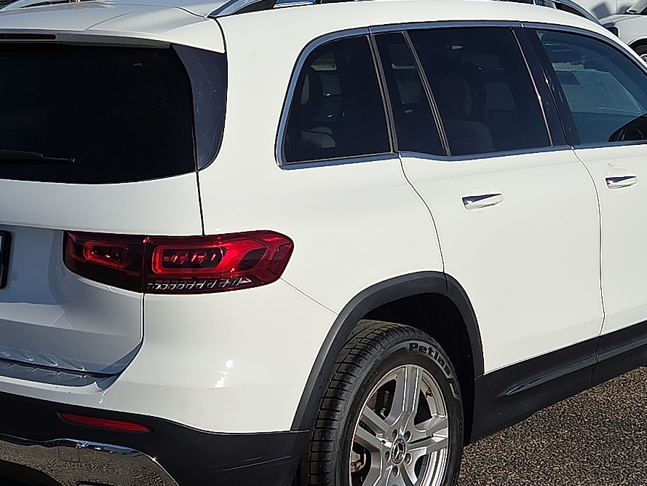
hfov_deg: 27.0
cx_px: 298
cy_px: 214
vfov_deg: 20.4
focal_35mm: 72
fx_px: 1346
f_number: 1.8
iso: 55
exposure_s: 1/10000
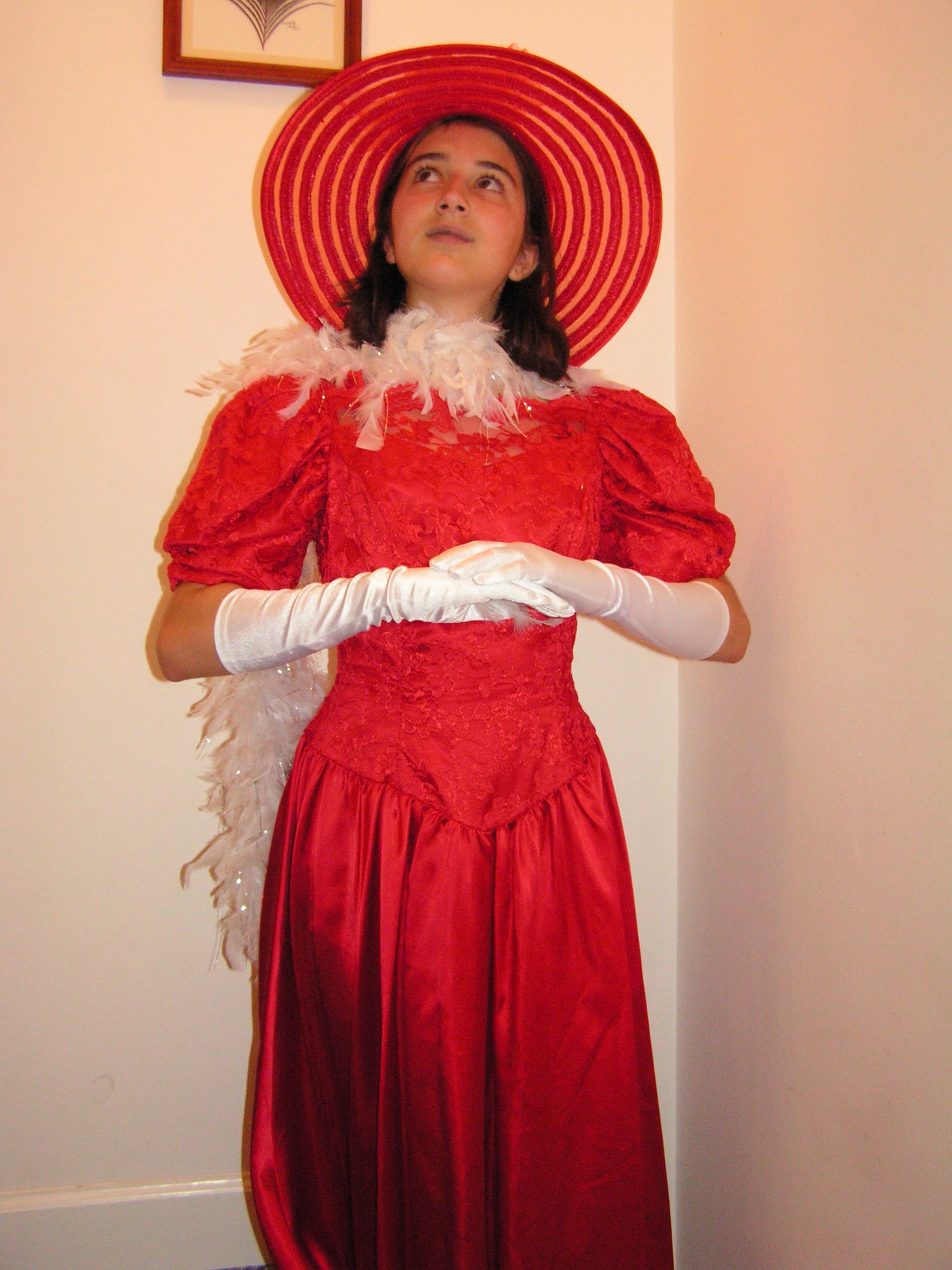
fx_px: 1393
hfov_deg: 37.7
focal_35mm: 38
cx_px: 476
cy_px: 635
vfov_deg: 49.0
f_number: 2.8
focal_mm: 6.3
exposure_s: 1/40
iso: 200
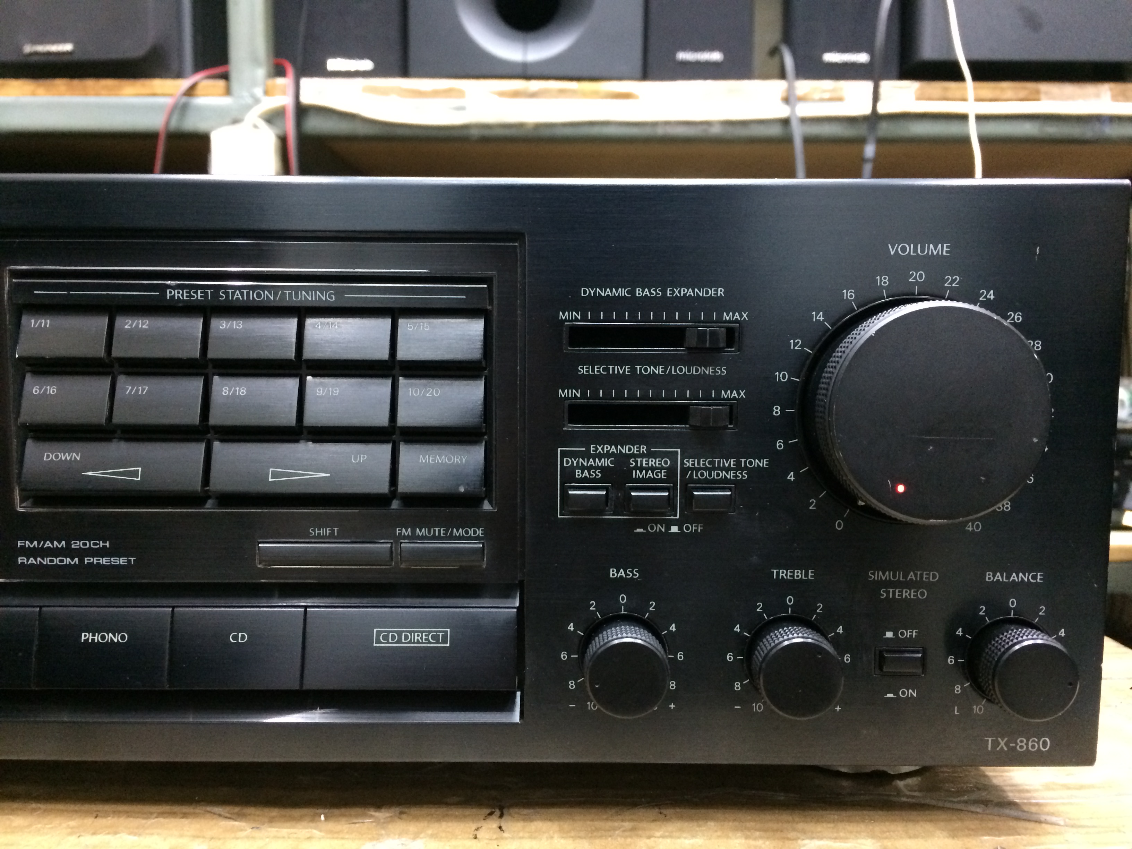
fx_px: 948
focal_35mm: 29
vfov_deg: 48.2
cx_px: 566
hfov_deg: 61.7
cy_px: 424
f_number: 2.2
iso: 320
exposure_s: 1/17
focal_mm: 4.15
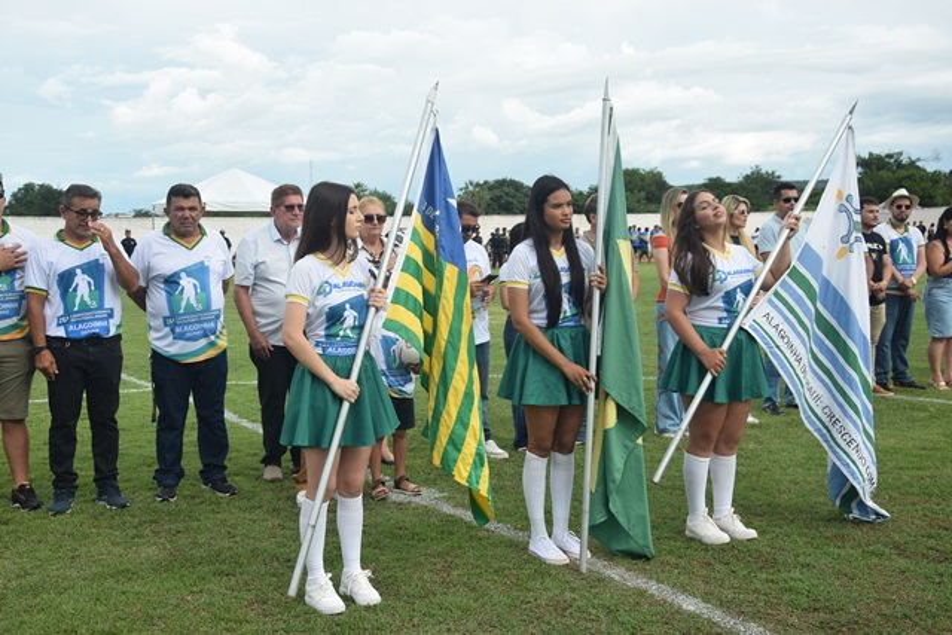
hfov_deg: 46.4
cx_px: 476
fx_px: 1111
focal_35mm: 42
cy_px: 318
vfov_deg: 31.9
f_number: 8
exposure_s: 1/250
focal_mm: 28
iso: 200
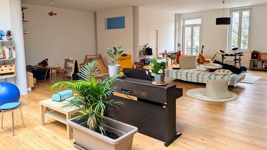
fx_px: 191
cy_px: 63
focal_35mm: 27
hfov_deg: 69.9
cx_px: 137
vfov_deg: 42.7
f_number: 1.68
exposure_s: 1/71.4
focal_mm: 6.9
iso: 19
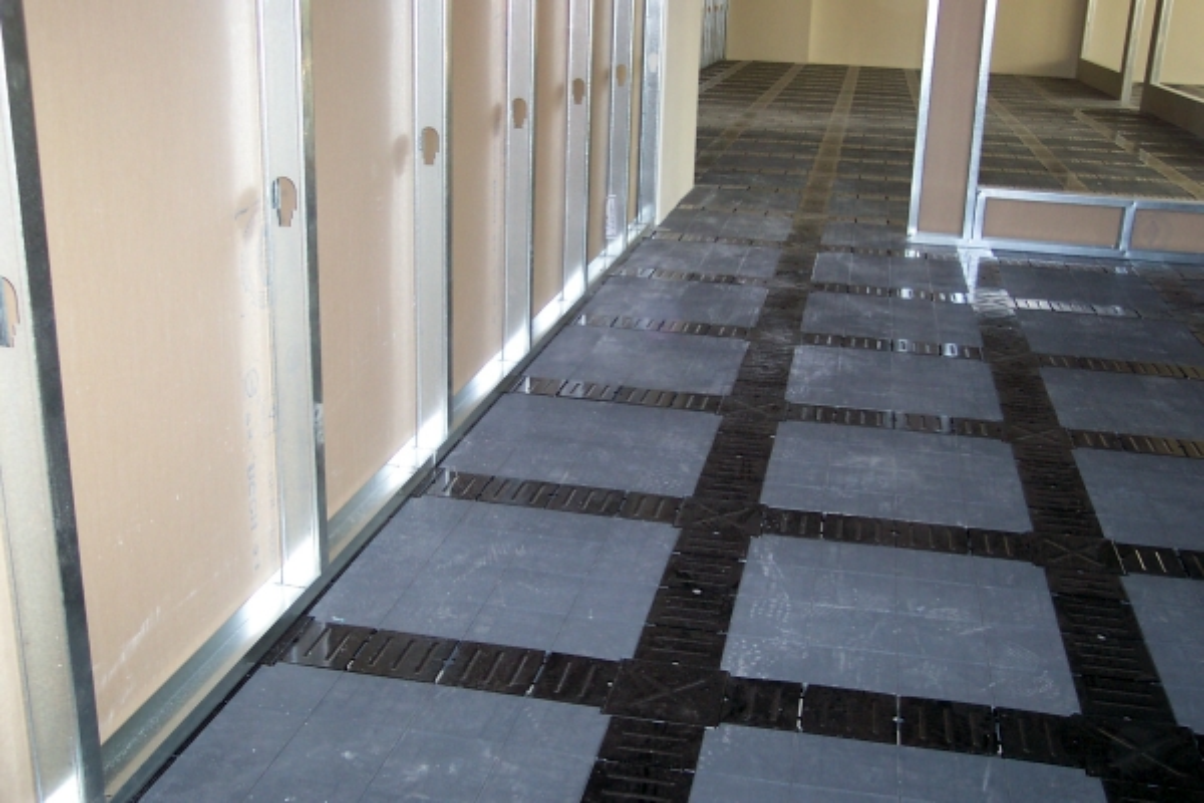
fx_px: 1271
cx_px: 602
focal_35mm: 38
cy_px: 402
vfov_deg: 35.1
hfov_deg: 50.7
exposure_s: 1/30
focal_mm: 8
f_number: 2.8
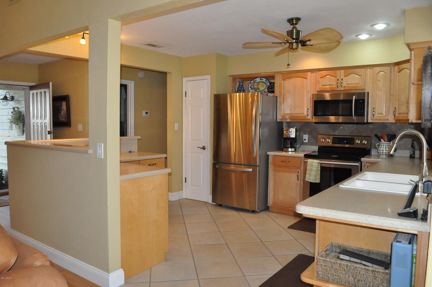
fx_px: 324
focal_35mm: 27
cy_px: 144
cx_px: 216
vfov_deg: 47.8
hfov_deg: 67.4
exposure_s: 1/200
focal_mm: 18
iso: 3200
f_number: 7.1
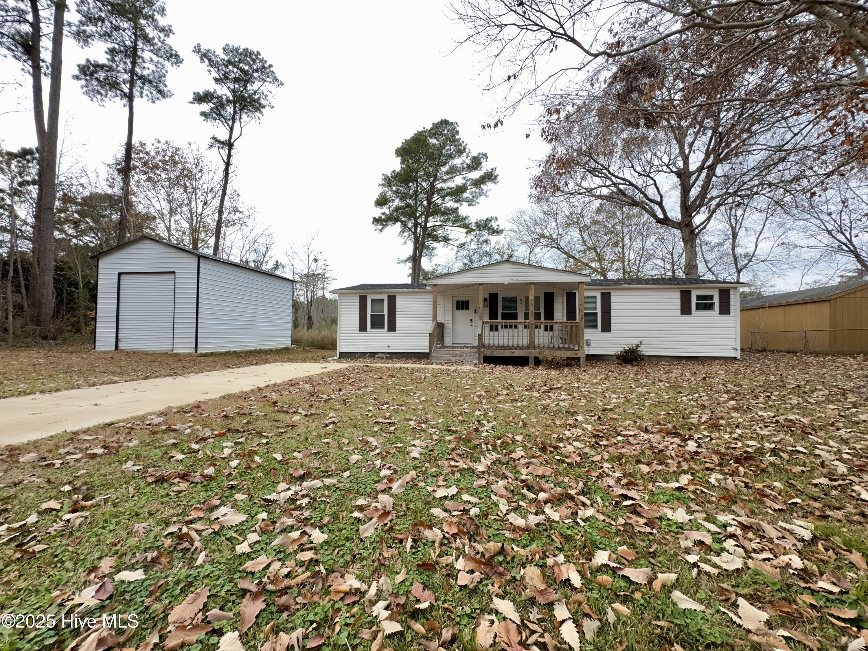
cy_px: 326
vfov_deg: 85.7
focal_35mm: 14
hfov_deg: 102.1
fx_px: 351
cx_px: 434
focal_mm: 2.22
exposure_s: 1/246
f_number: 2.2
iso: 40
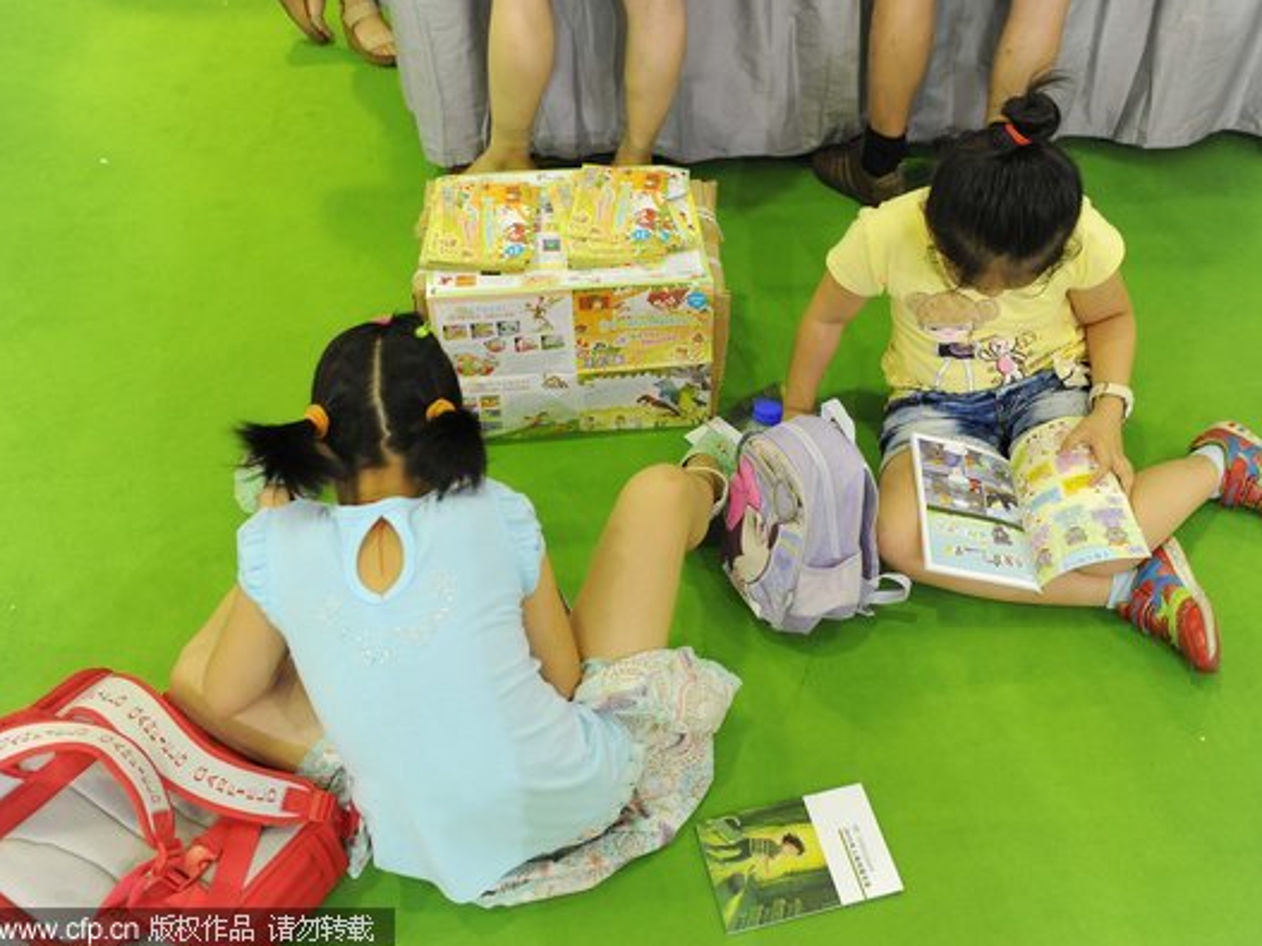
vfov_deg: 40.7
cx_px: 678
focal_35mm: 35
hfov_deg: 52.6
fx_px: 1276
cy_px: 473
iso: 2000
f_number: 4
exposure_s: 1/125
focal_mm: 32
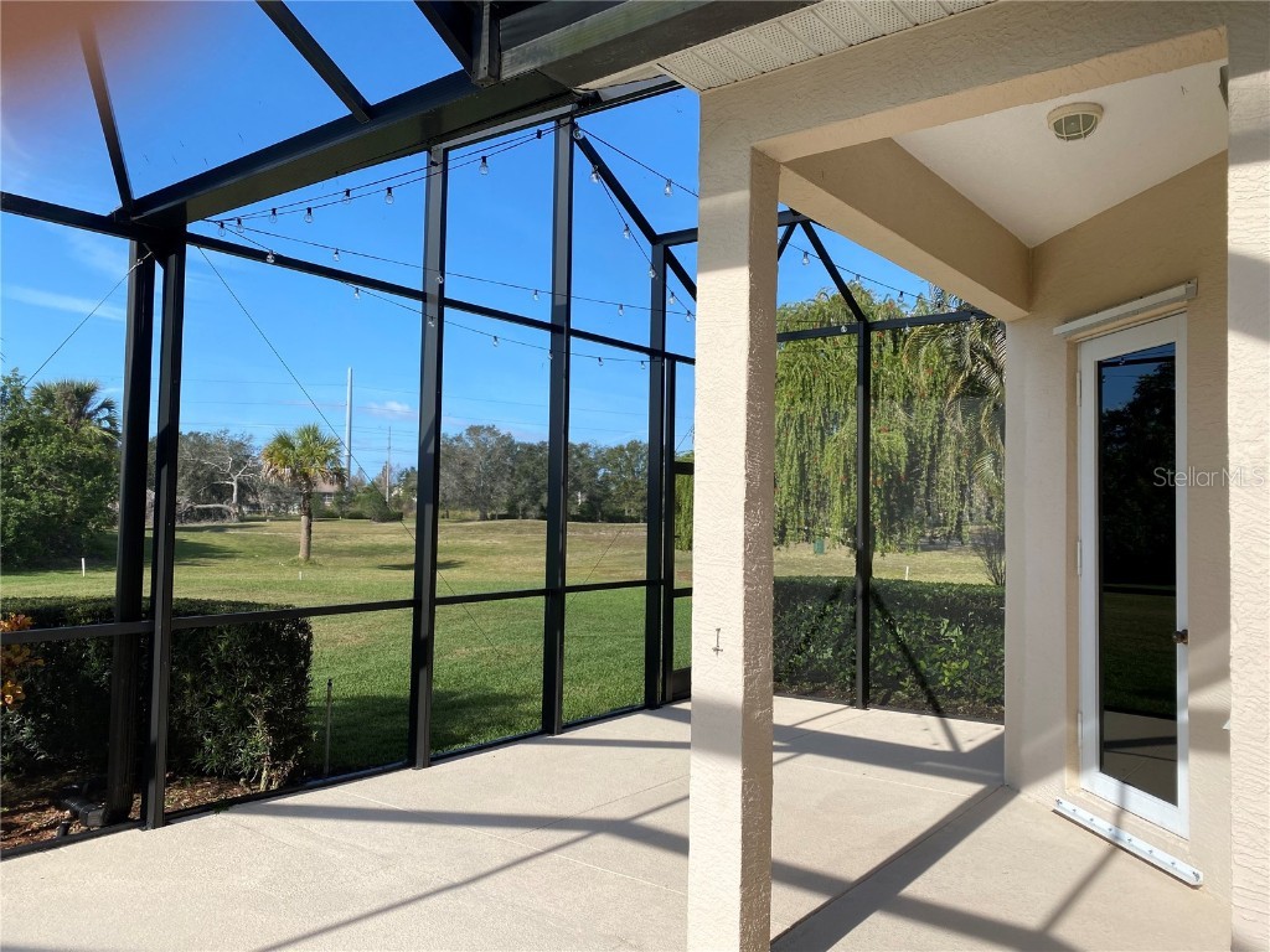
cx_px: 635
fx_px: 954
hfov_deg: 67.3
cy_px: 476
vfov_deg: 53.1
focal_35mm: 26
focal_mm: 4.25
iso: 32
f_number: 1.8
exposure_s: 1/1754
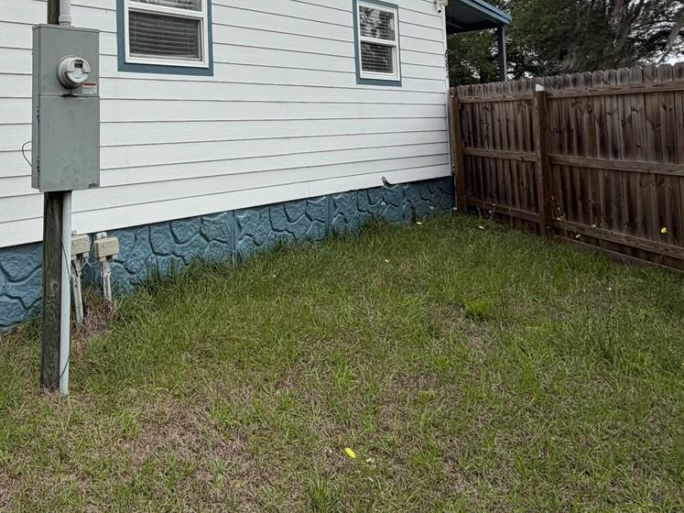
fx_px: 593
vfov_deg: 44.2
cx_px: 176
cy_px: 92
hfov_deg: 57.1
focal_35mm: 30
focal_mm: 2.22
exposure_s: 1/631
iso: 40
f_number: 2.2
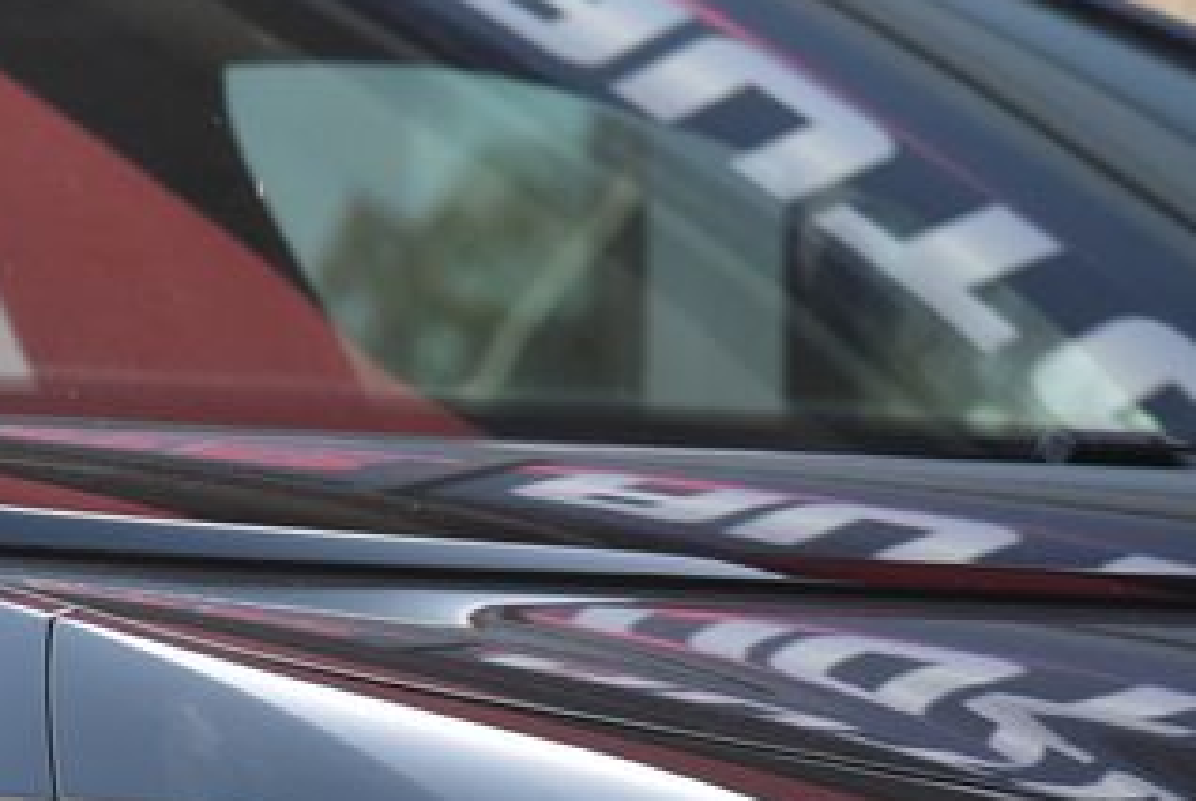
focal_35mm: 386
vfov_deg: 3.6
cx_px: -158
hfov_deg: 5.3
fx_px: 12841
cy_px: 1083
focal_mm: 120
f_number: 8
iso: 500
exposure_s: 1/250
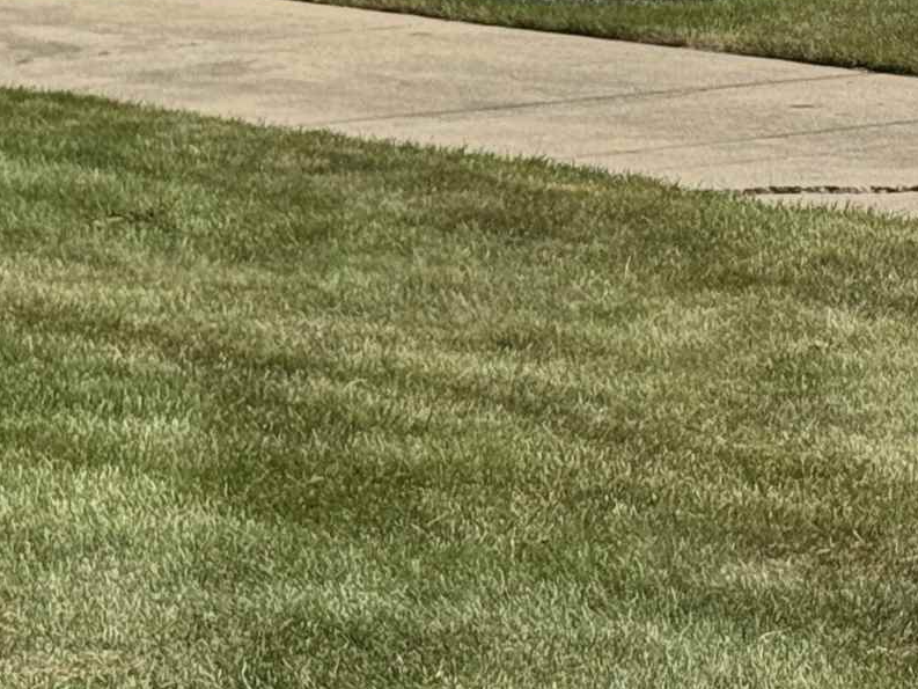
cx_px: 923
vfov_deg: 7.9
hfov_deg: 10.5
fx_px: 4933
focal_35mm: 186
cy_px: -50
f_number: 1.78
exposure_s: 1/4975
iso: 64
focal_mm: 6.76
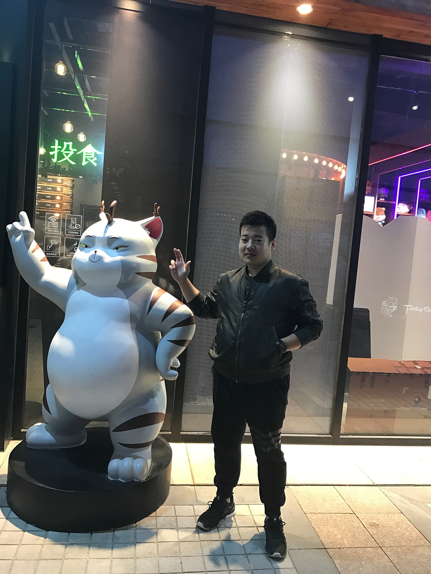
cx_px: 216
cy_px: 287
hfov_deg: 49.7
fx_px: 465
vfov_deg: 63.4
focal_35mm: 28
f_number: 1.8
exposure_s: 1/17
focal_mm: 3.99
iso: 50
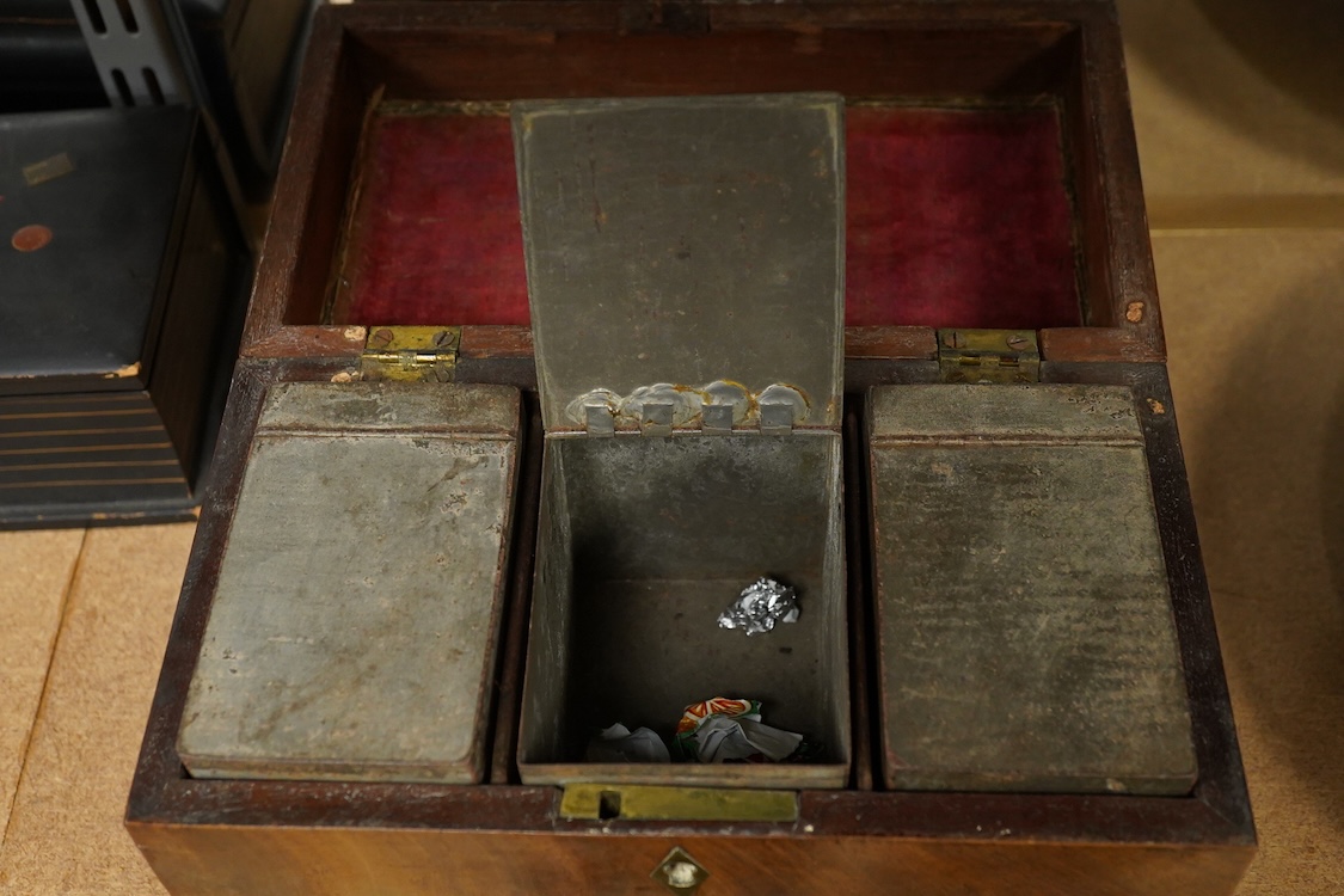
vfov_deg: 29.9
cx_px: 672
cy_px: 448
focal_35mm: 45
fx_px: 1680
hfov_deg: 43.6
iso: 2500
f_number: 5
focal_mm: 30
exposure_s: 1/100
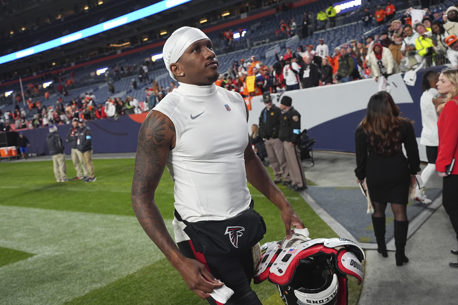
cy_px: 152
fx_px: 445
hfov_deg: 54.4
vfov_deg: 37.9
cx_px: 229
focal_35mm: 35
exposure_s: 1/1600
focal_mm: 35
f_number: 4
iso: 3200
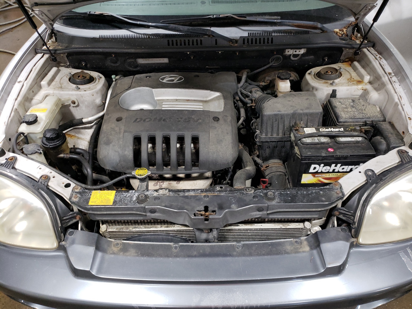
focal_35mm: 26
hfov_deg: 67.3
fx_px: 309
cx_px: 206
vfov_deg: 53.1
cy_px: 154
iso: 139
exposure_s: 1/60.2
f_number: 1.5
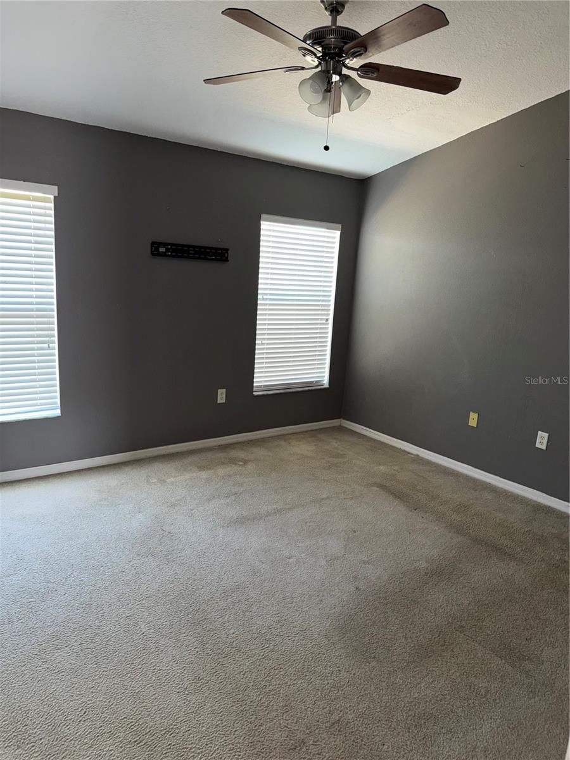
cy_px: 380
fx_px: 527
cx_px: 285
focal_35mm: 24
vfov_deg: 71.6
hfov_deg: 56.8
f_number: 1.78
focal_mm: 6.76
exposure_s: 1/19
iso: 80
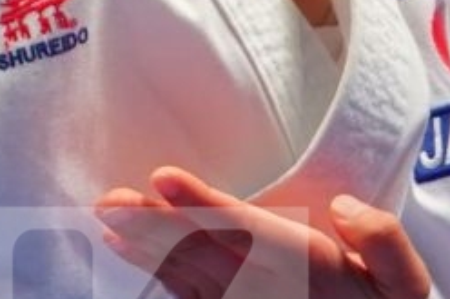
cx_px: 140
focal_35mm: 2181
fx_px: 27243
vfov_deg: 0.6
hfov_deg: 0.9
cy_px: -272
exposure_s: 1/500
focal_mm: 200
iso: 1000
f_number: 2.8
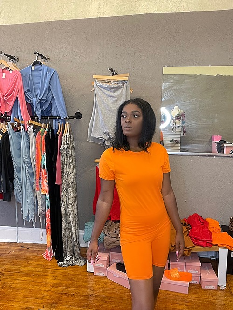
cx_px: 116
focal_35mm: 30
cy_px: 155
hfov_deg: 46.8
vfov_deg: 59.9
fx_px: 269
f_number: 2.2
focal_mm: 2.71
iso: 160
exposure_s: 1/60
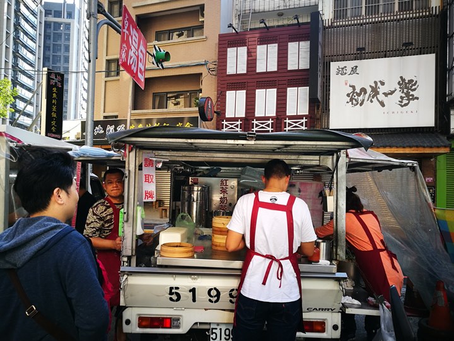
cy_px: 170
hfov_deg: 65.3
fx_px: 354
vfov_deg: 51.4
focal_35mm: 27
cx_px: 227
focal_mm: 4.5
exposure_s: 1/120
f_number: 2.2
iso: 50
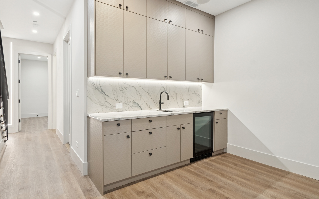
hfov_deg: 90.4
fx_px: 156
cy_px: 98
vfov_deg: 65.0
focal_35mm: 18
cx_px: 135
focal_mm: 10
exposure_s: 1/2
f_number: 11
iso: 200
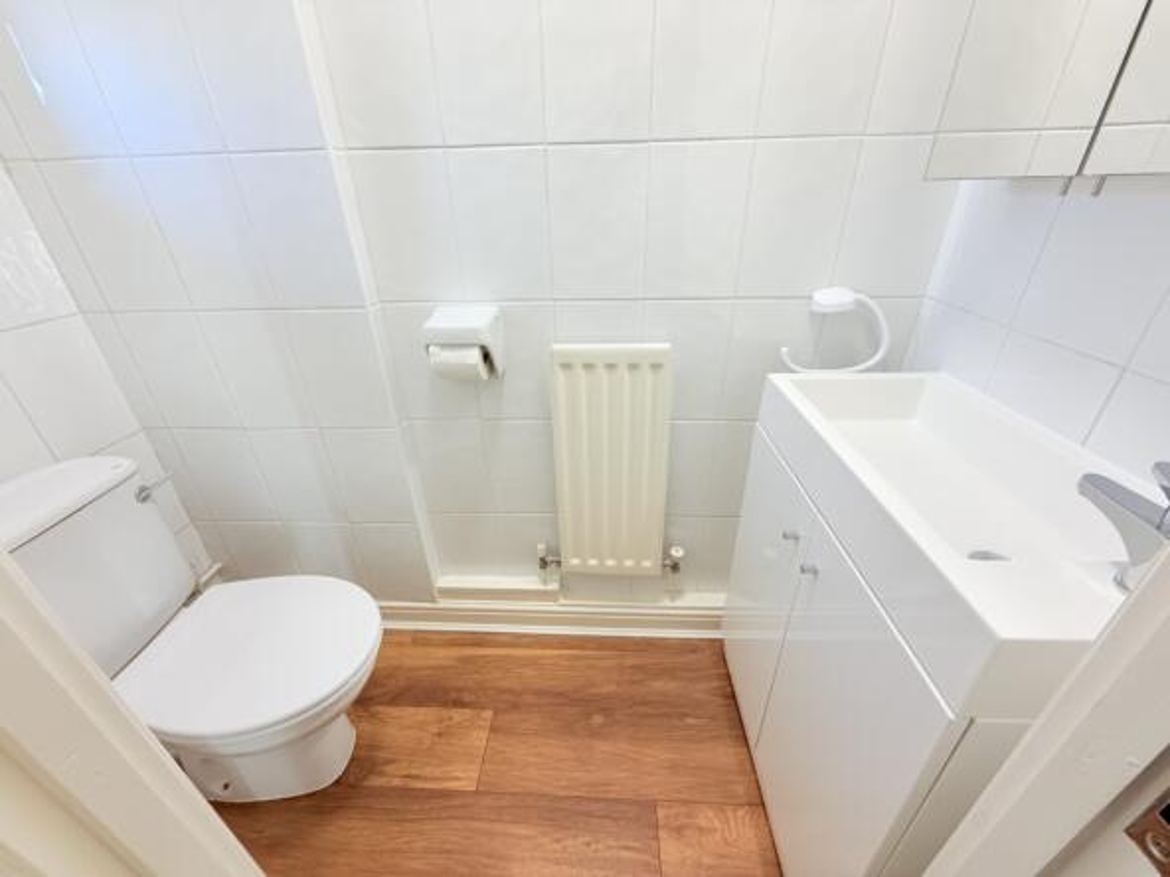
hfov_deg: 102.1
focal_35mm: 14
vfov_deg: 85.7
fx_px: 473
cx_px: 585
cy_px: 438
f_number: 2.2
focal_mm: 2.22
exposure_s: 1/100
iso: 160
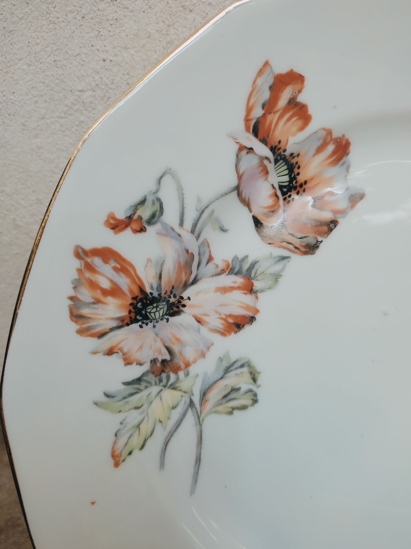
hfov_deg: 53.1
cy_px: 274
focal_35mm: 26
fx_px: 412
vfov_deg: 67.3
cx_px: 206
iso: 429
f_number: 1.79
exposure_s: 1/33
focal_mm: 4.74
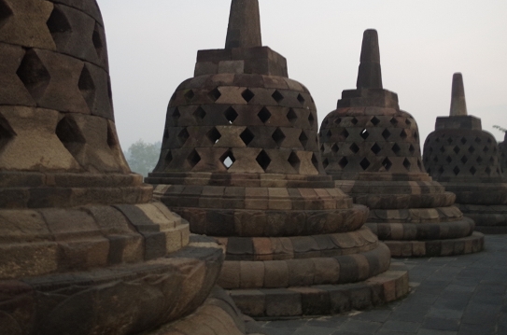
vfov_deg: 29.1
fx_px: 646
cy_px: 147
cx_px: 269
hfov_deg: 42.8
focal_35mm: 46
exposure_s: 1/2.5
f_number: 4
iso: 800
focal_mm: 26.25
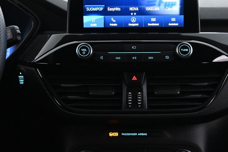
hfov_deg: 27.1
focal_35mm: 75
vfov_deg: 18.3
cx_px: 134
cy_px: 101
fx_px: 472
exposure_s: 1/40
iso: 4500
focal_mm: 24.5
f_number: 4.2
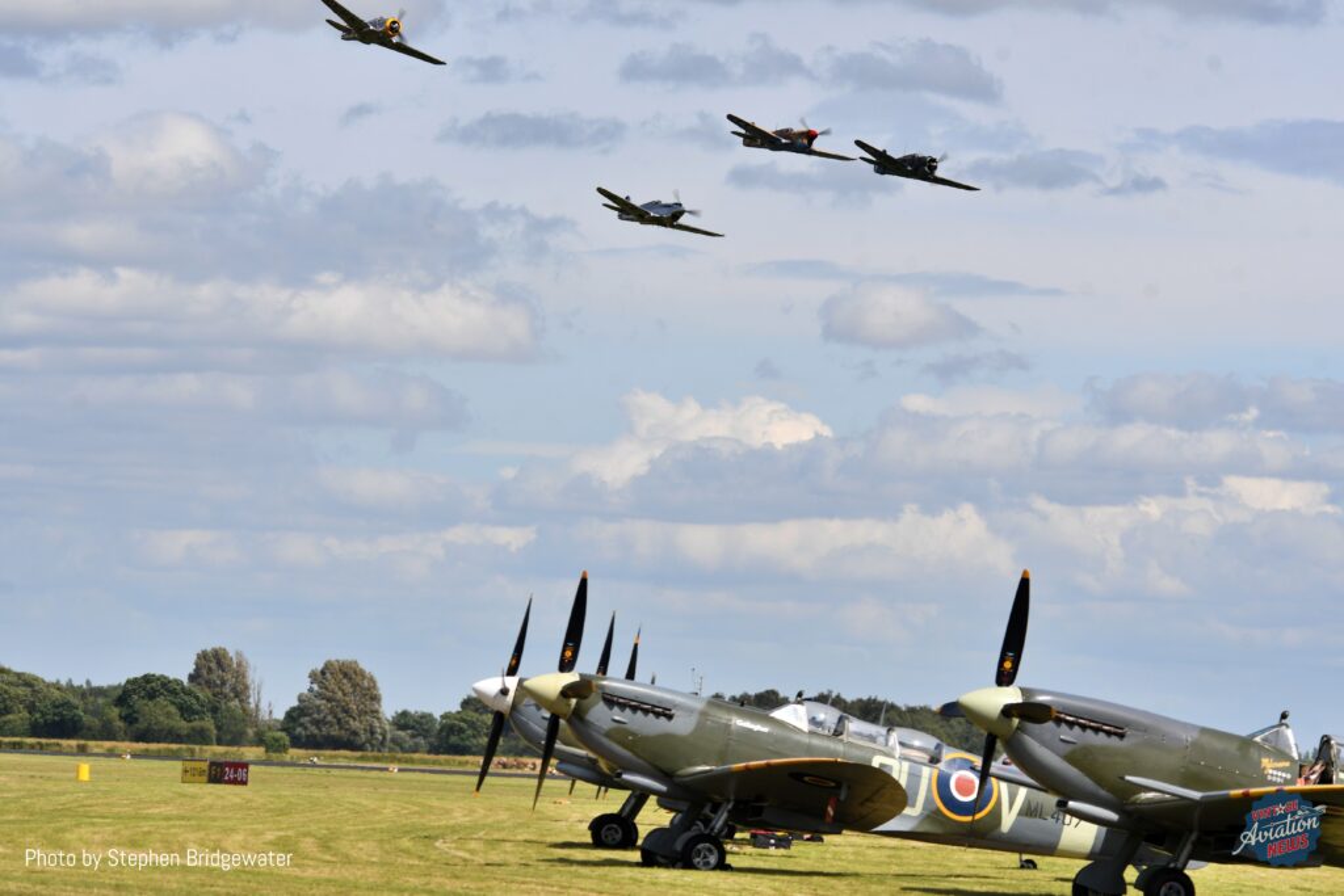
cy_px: 448
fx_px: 8401
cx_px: 672
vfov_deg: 6.1
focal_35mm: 225
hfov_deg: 9.1
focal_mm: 150
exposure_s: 1/320
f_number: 11
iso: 125
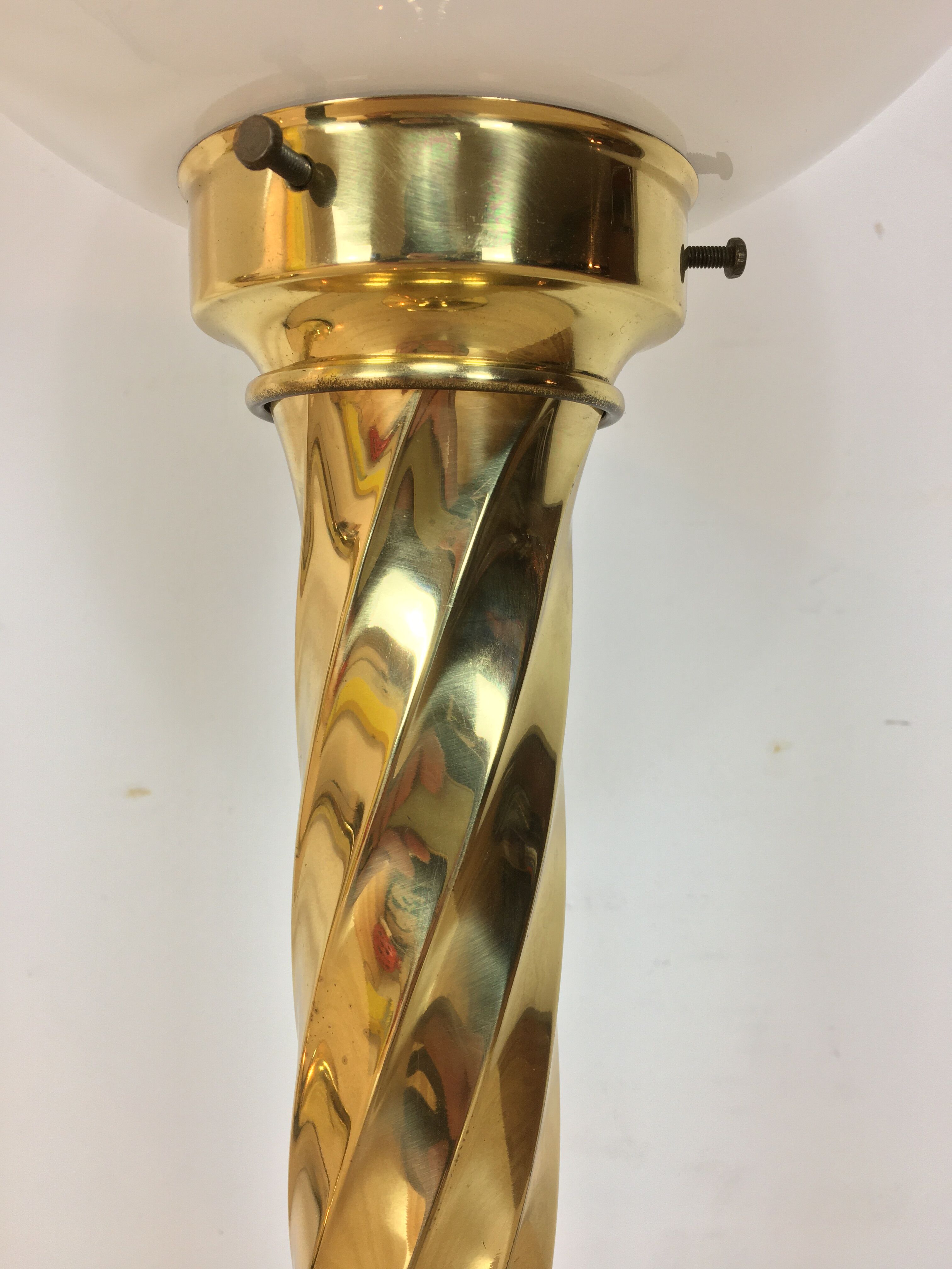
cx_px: 476
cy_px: 634
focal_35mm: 29
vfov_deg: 61.7
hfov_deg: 48.2
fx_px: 1063
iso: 32
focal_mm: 4.15
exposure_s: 1/33
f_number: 2.2
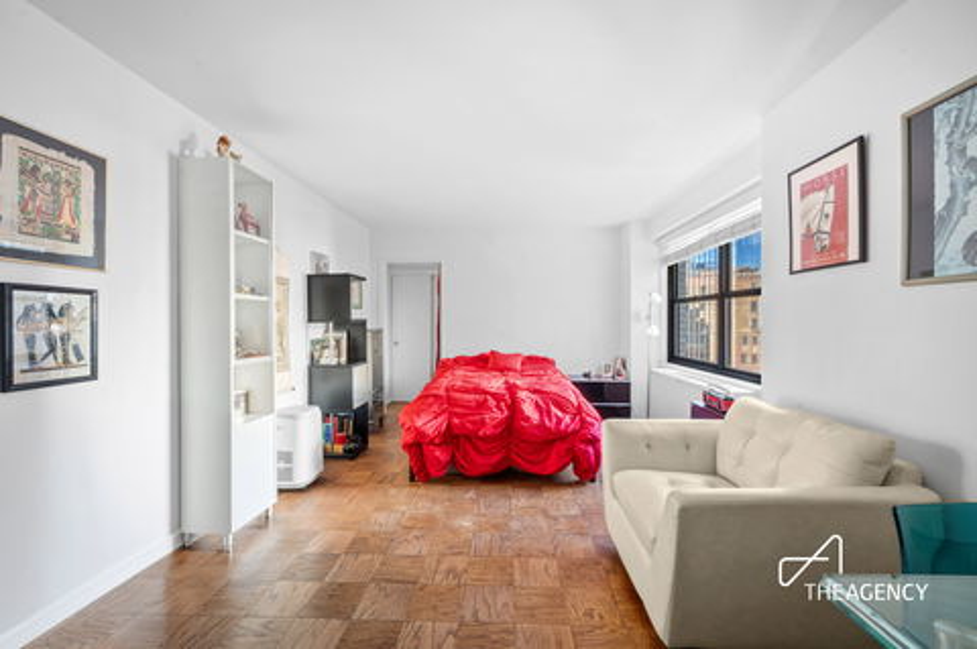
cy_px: 324
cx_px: 488
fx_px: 380
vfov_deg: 81.1
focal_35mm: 14
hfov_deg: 104.3
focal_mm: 14
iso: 400
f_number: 13
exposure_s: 2
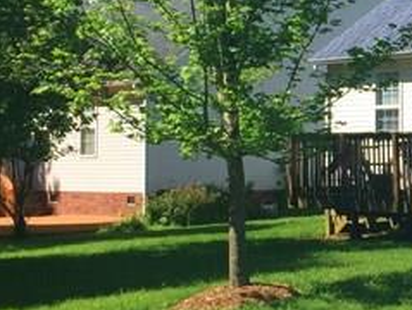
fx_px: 1478
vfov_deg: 12.0
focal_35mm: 124
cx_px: 548
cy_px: 93
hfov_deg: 15.1
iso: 32
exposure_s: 1/1464
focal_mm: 4.15
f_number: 2.2
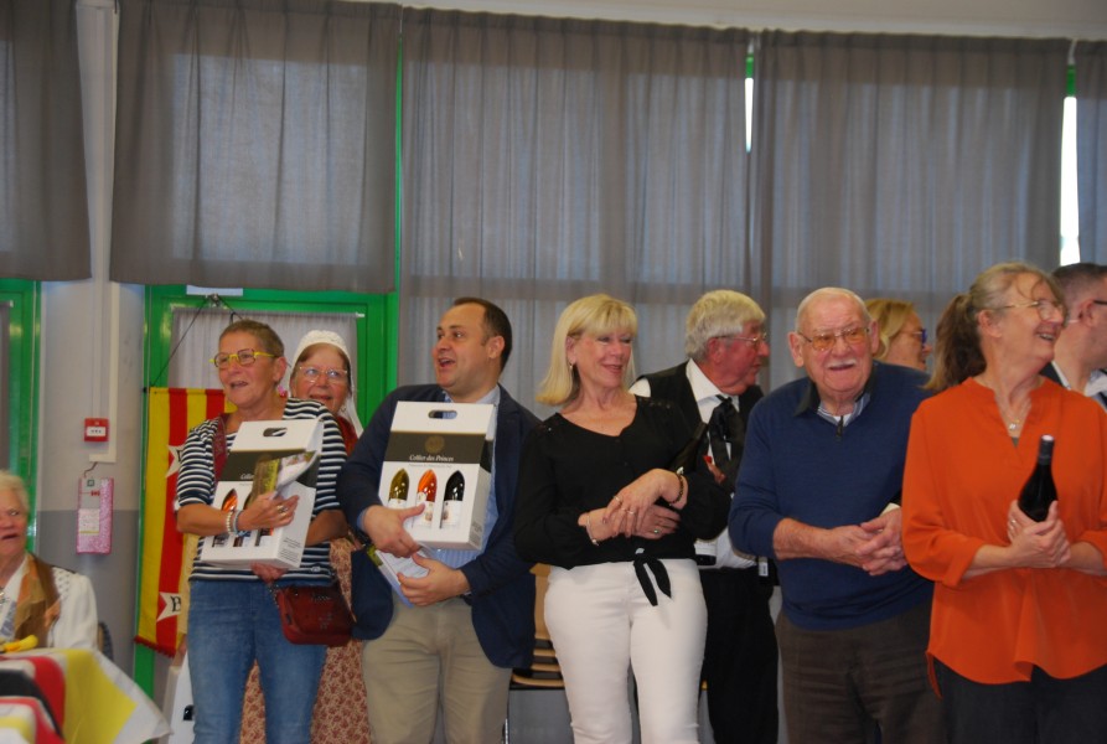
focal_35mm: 78
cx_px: 554
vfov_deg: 17.6
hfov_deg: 25.9
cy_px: 372
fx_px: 2404
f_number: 4.8
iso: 400
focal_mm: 52
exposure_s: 1/60
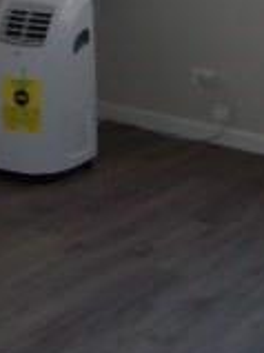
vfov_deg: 18.9
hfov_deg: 15.2
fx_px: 978
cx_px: 242
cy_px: -115
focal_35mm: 96
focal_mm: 5.7
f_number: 2.8
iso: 99
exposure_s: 1/128
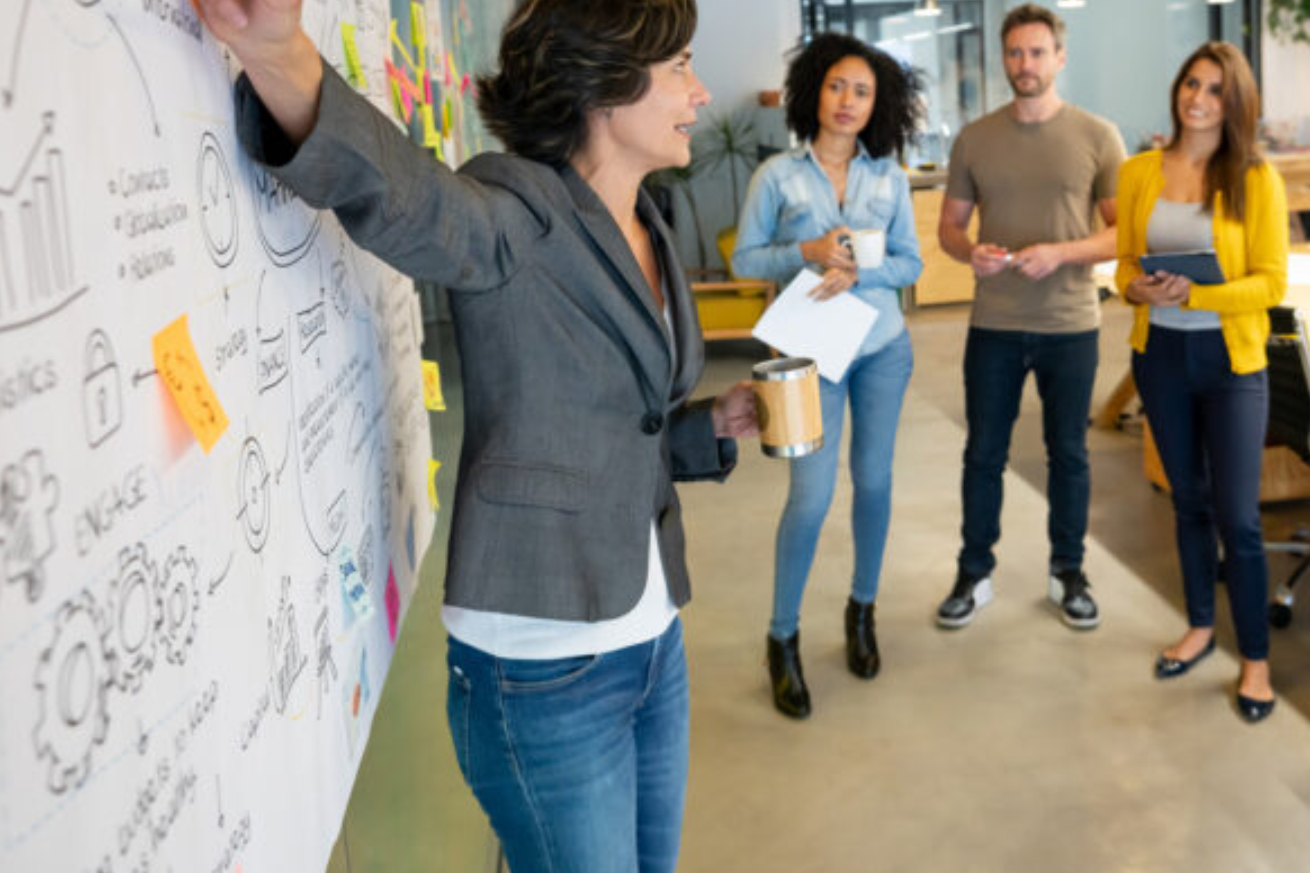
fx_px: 1237
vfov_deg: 38.0
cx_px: 810
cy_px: 225
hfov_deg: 55.2
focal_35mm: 34
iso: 1600
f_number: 3.2
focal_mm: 22
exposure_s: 1/200
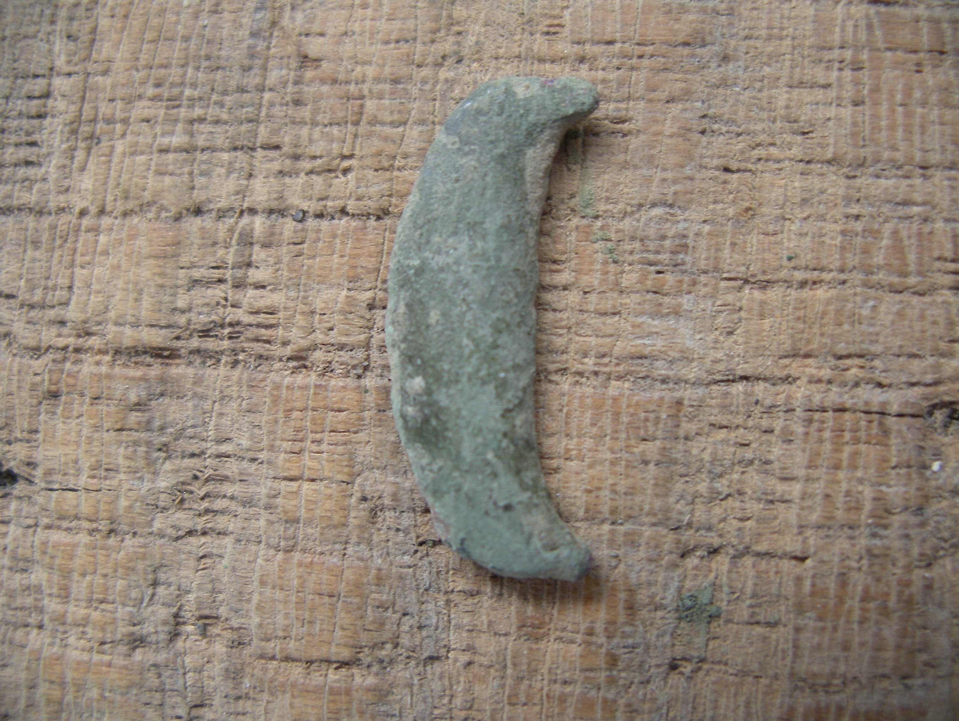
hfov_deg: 50.1
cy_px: 360
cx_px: 480
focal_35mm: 37
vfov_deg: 38.7
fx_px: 1026
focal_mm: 7.8
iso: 200
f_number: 2.8
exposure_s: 1/25
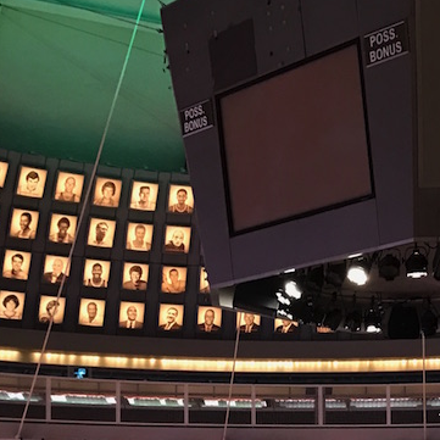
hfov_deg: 23.3
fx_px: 1064
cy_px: 446
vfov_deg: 22.4
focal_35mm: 74
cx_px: 261
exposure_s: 1/15
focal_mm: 3.99
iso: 64
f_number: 1.8
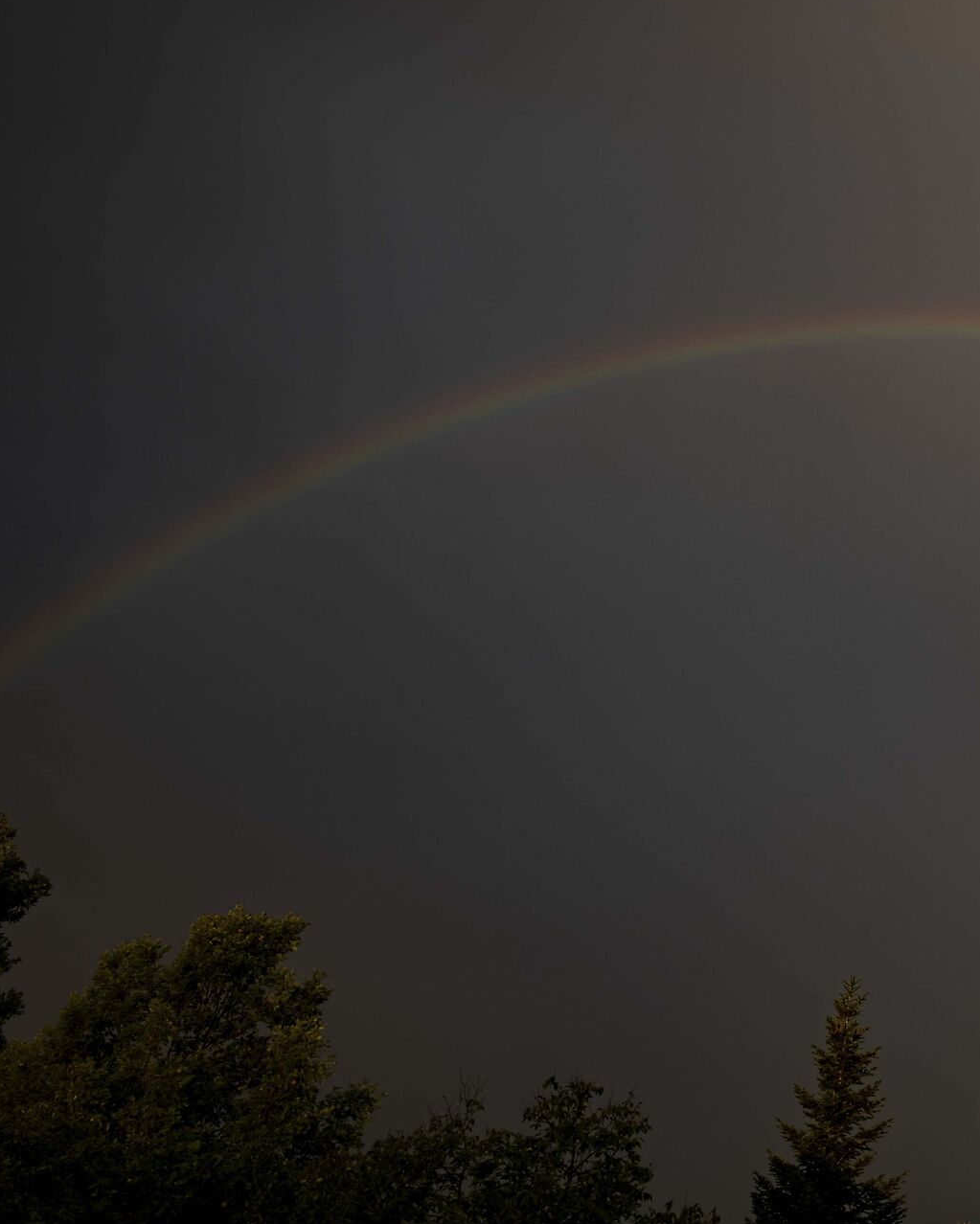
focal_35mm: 37
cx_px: 1102
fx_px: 1341
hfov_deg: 34.2
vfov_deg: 48.9
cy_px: 508
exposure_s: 1/300
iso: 200
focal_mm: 14
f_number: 5.6
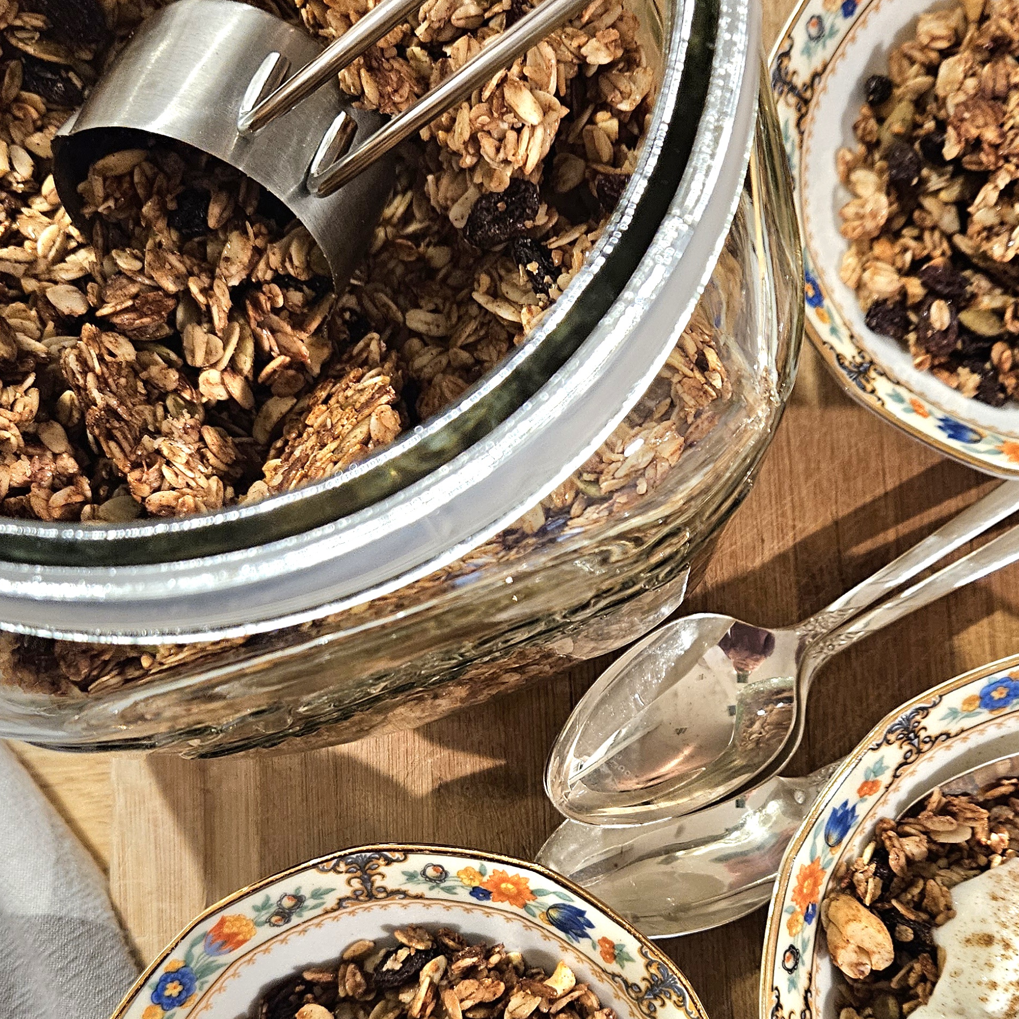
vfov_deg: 38.7
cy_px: 680
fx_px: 1432
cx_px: 630
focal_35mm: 43
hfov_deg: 38.9
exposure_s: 1/60.2
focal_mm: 5.4
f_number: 1.8
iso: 640
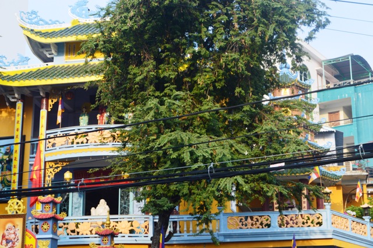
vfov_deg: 20.1
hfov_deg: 29.9
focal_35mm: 68
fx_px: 699
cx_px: 186
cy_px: 124
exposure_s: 1/200
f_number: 10
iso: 400
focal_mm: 45
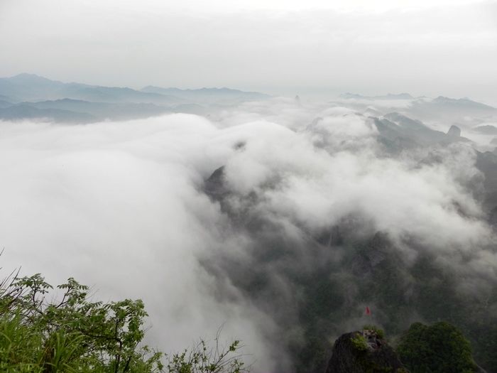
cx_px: 248
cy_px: 186
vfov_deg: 53.1
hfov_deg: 67.3
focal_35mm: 26
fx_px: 373
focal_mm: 4.6
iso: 160
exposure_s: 1/93.2
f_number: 4
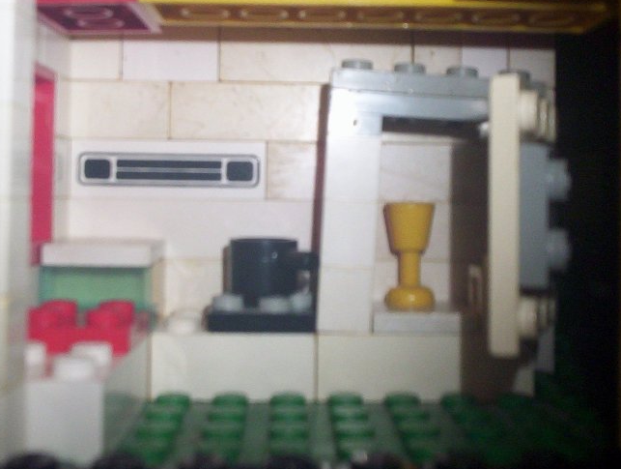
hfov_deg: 40.3
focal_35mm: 47
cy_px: 186
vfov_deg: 30.9
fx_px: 845
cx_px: 330
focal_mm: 4.99
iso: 140
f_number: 4.5
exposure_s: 1/60
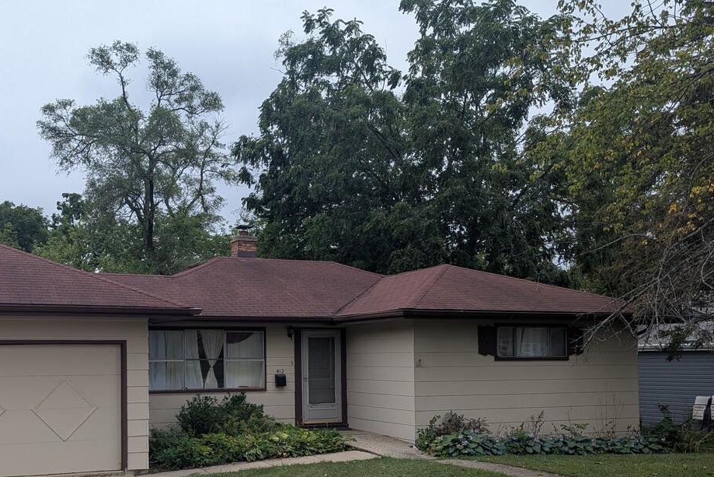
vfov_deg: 33.8
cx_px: 225
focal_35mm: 39
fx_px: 774
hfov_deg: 48.5
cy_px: 332
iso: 51
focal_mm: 6.81
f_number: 1.85
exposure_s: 1/1364
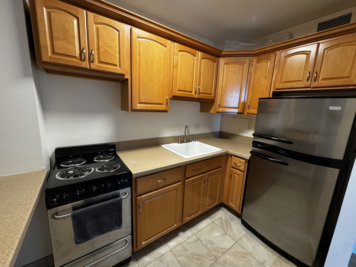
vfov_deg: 85.7
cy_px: 134
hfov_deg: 102.1
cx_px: 178
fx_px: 144
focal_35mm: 14
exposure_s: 1/60
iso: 250
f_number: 2.2
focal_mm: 2.22
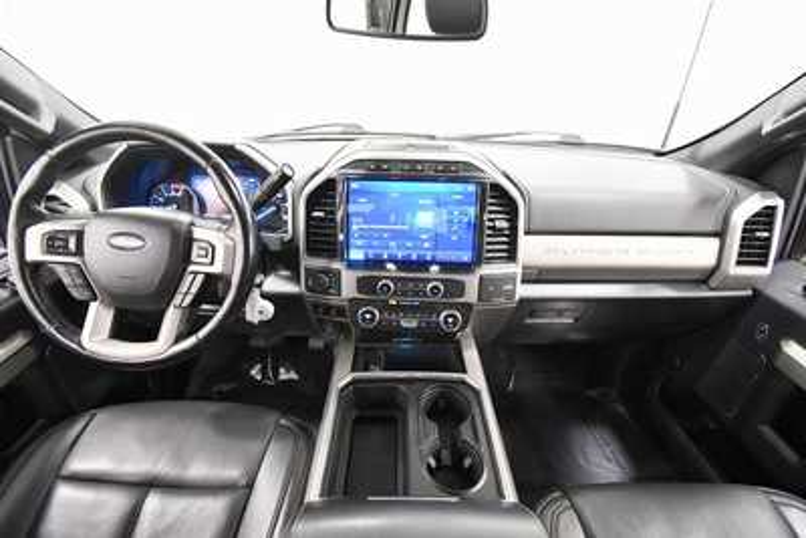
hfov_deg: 100.4
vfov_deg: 77.4
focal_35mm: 15
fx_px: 336
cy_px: 269
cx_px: 403
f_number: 4.5
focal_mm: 10
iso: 3200
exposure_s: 1/60
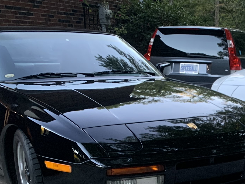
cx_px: 301
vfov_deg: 18.4
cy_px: 233
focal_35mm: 75
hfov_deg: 23.5
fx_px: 531
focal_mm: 4.25
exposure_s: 1/60
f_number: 1.8
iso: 125
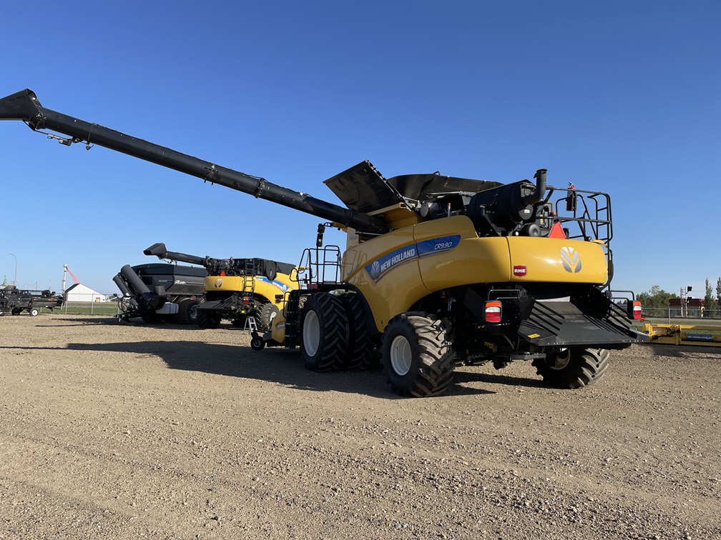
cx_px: 360
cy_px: 270
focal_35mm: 26
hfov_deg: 67.3
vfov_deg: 53.1
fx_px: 542
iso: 32
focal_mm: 4.2
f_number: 1.6
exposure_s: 1/2882
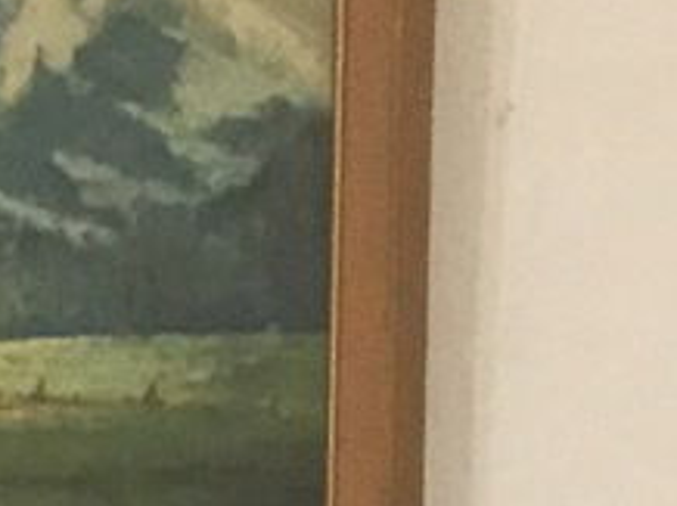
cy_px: 1353
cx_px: -311
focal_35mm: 213
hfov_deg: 9.1
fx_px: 4161
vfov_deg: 6.5
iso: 250
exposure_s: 1/20
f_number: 2.2
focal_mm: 4.15
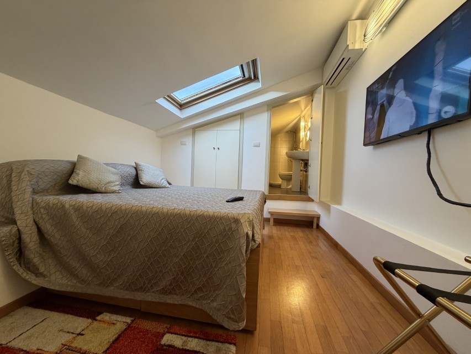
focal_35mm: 14
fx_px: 191
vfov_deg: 85.7
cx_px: 236
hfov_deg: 102.1
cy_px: 177
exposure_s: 1/50
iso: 200
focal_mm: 2.22
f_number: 2.2
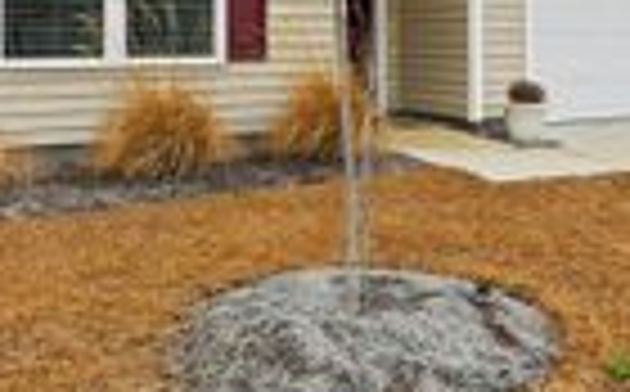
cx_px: 405
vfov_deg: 24.6
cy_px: 45
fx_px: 874
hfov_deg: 39.3
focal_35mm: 51
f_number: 8
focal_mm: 14
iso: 160
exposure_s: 1/5000
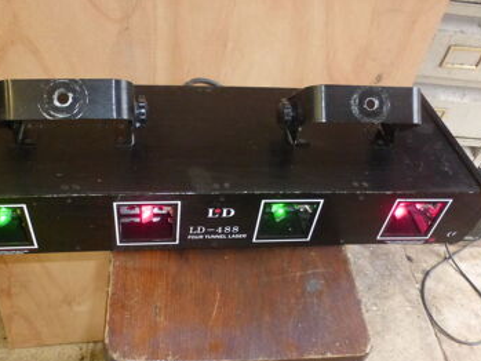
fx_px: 459
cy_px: 211
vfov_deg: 42.8
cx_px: 214
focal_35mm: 33
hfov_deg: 55.2
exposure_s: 1/60
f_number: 3.3
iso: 800
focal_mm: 4.3
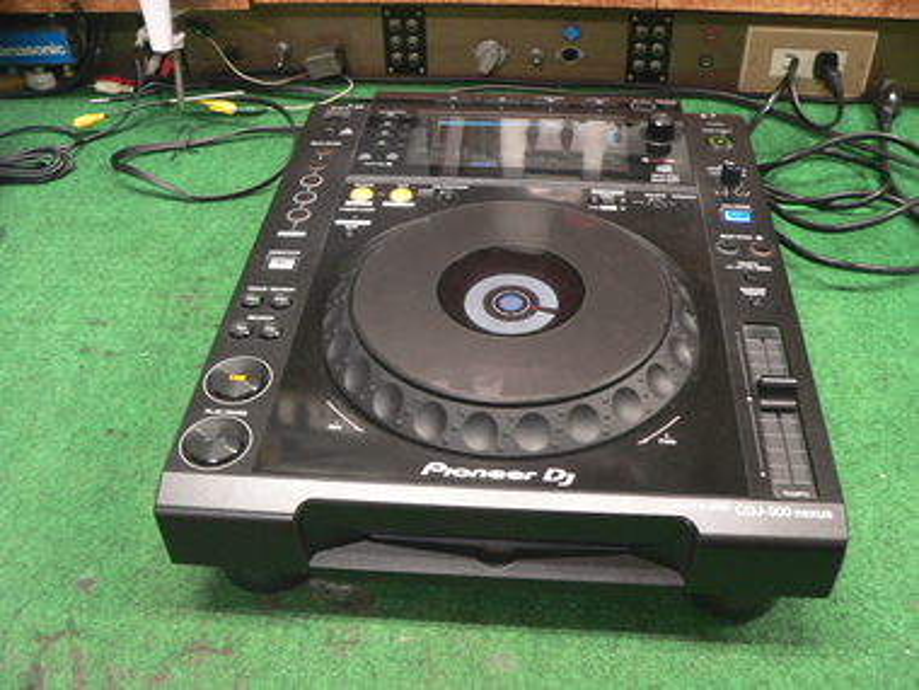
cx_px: 460
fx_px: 956
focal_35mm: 36
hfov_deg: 51.4
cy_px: 345
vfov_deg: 39.7
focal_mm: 6
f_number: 2.8
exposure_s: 1/8
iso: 200
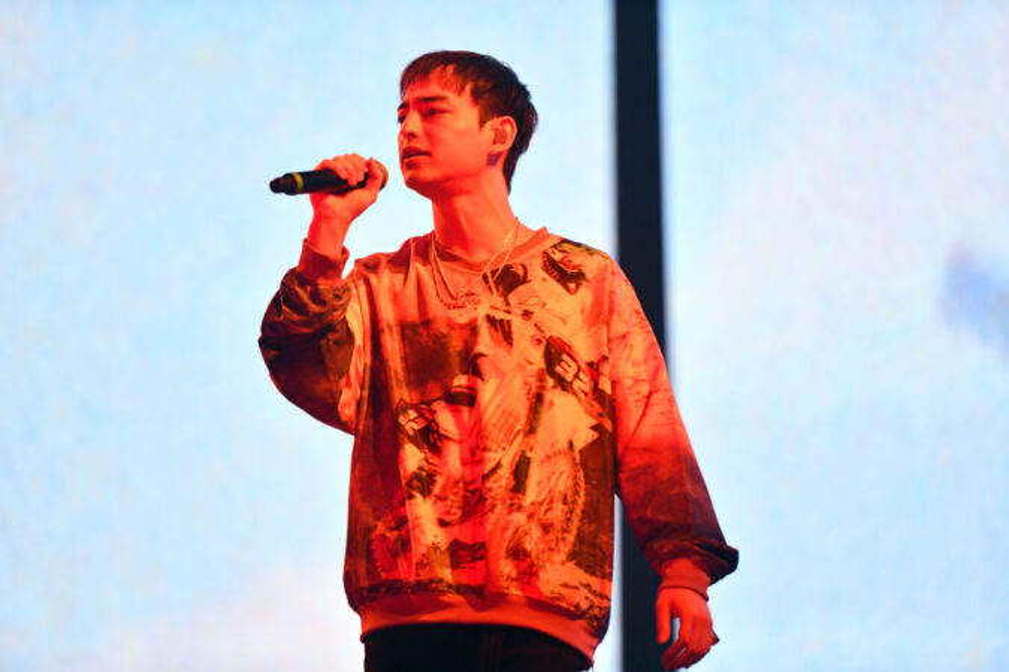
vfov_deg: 6.9
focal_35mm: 200
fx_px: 5605
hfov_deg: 10.3
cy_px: 336
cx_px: 504
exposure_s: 1/1000
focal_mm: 200
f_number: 2.8
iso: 3200
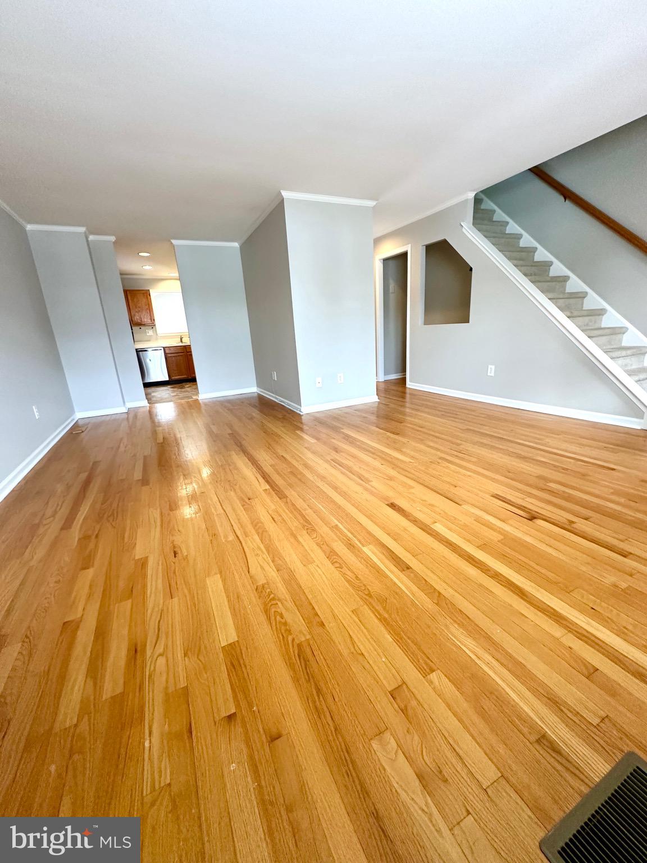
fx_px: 349
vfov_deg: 102.1
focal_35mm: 14
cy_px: 432
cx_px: 324
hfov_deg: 85.7
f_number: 2.2
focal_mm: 2.22
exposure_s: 1/60
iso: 250
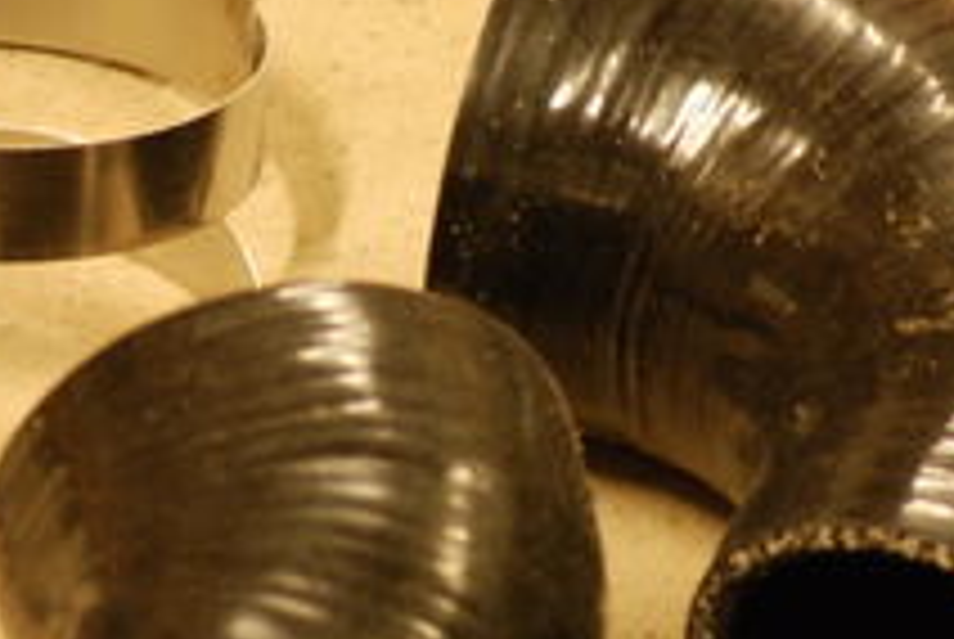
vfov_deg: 2.9
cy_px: 459
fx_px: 12618
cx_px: 297
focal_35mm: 476
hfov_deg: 4.3
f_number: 4.8
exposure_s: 1/8
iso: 640
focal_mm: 105
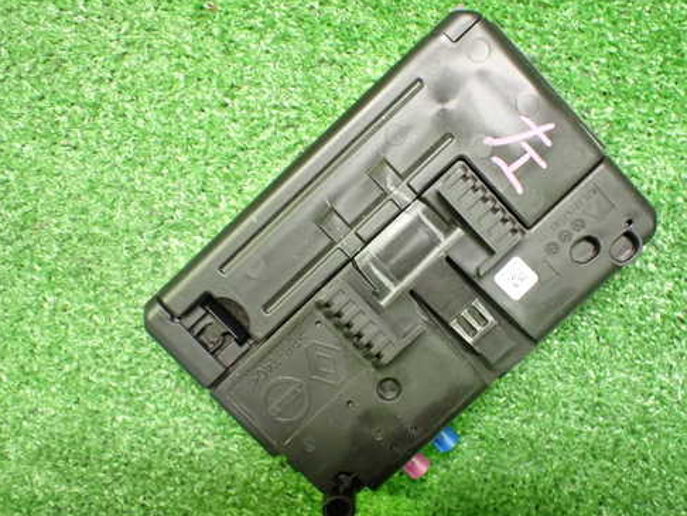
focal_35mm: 37
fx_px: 735
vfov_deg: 38.7
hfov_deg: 50.0
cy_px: 259
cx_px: 389
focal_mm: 5.4
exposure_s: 1/30
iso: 1250
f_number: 2.3
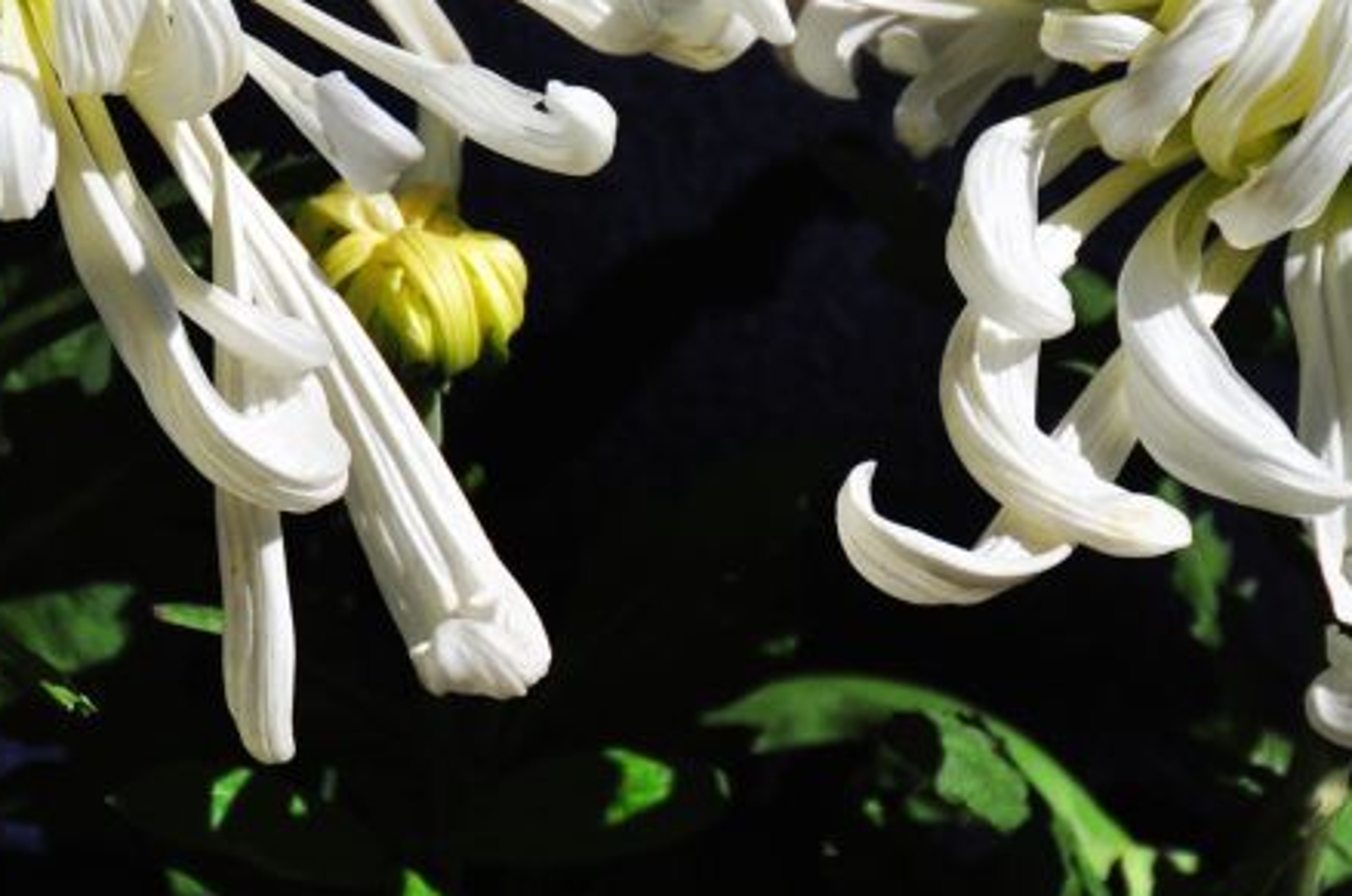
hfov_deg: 3.5
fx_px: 22305
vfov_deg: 2.3
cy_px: 203
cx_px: 597
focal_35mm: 595
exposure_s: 1/4000
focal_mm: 170
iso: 320
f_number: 5.6
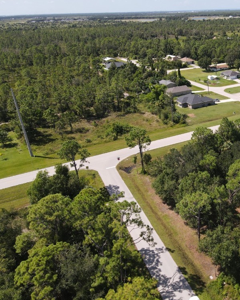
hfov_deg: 43.3
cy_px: 152
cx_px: 198
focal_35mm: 32
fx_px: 284
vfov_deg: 55.7
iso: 100
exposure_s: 1/500
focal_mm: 4.5
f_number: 2.8
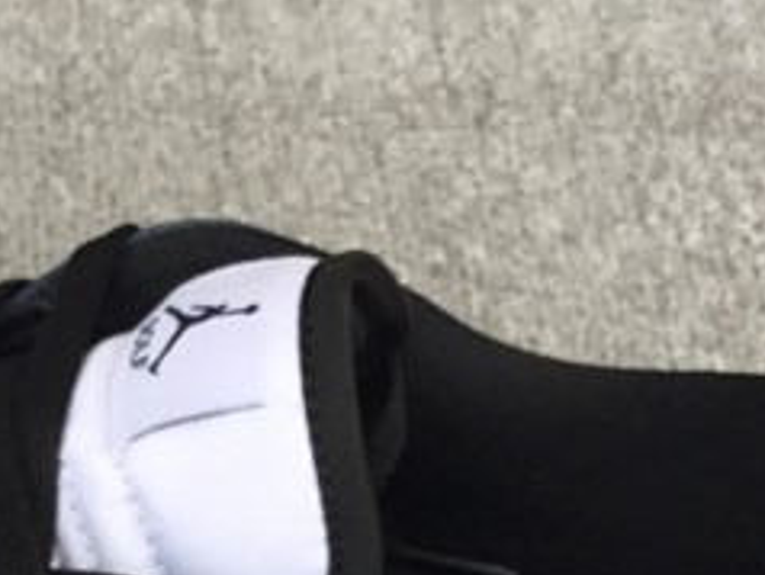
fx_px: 2588
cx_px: -10
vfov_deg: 12.1
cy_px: 850
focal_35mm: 117
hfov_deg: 16.4
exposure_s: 1/216
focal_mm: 3.3
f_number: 2.4
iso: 25
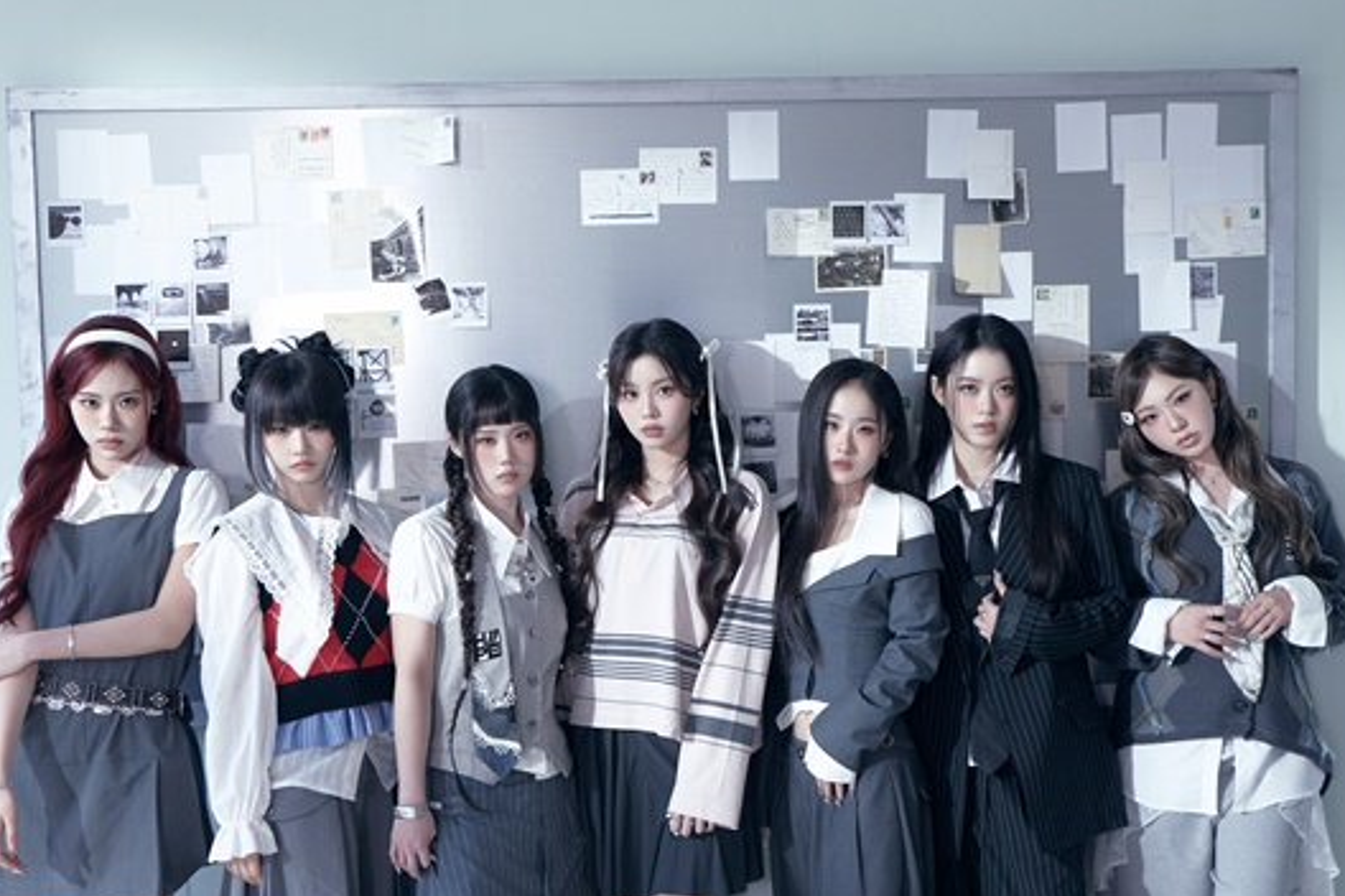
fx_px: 1980
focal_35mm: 53
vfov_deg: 25.5
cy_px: 526
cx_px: 644
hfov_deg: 37.5
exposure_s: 1/125
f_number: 7.1
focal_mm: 40
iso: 1000
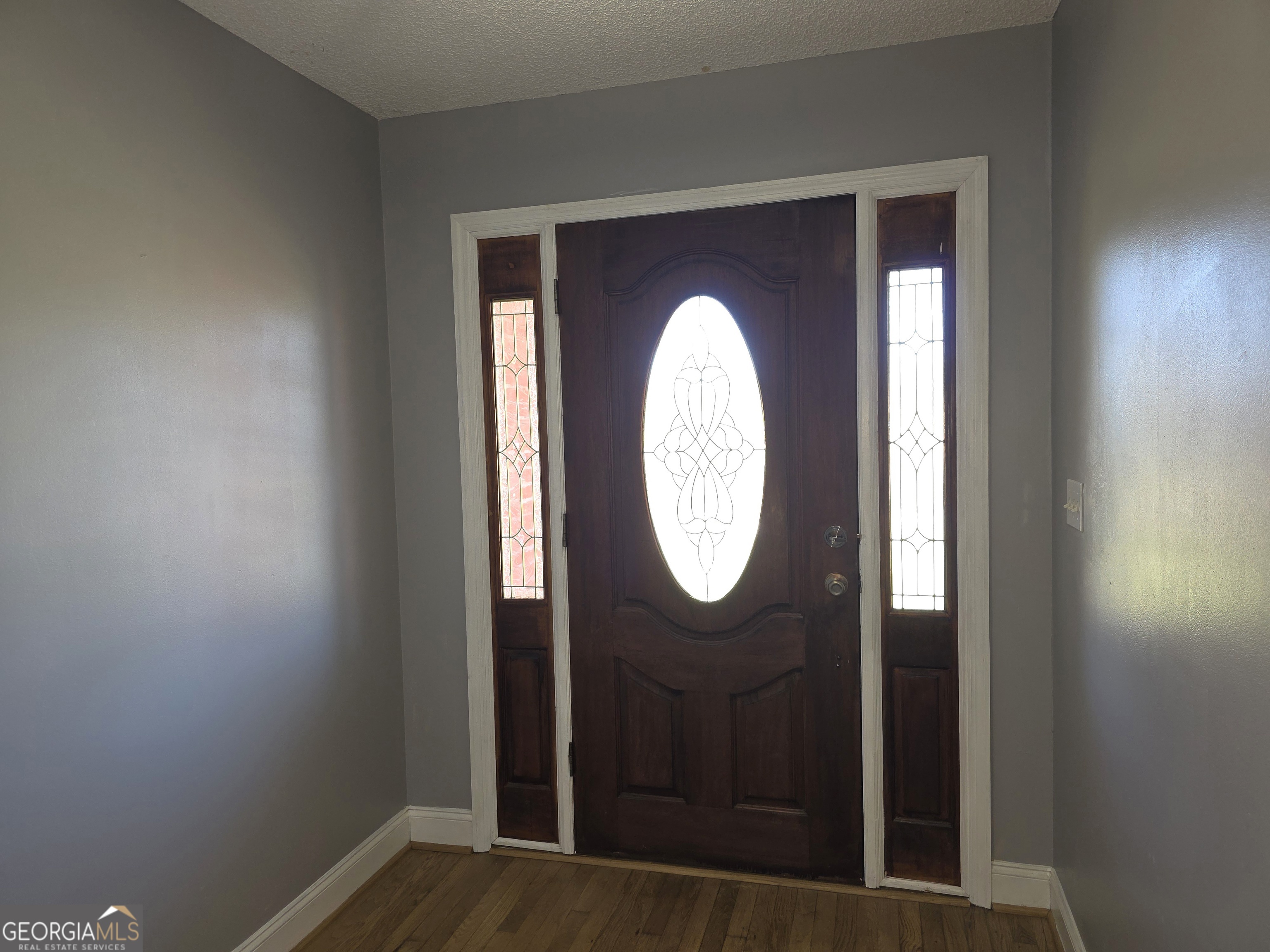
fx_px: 844
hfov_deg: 73.9
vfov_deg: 58.9
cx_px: 635
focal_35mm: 23
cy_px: 476
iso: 100
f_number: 1.7
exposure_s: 1/60.2
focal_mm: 6.3
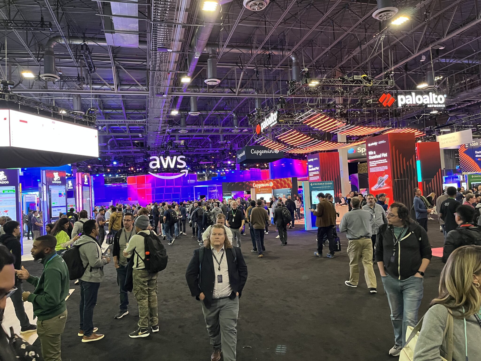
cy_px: 180
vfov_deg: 53.1
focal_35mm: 26
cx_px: 240
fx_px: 361
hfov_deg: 67.3
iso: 400
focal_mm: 5.1
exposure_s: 1/60
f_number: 1.6
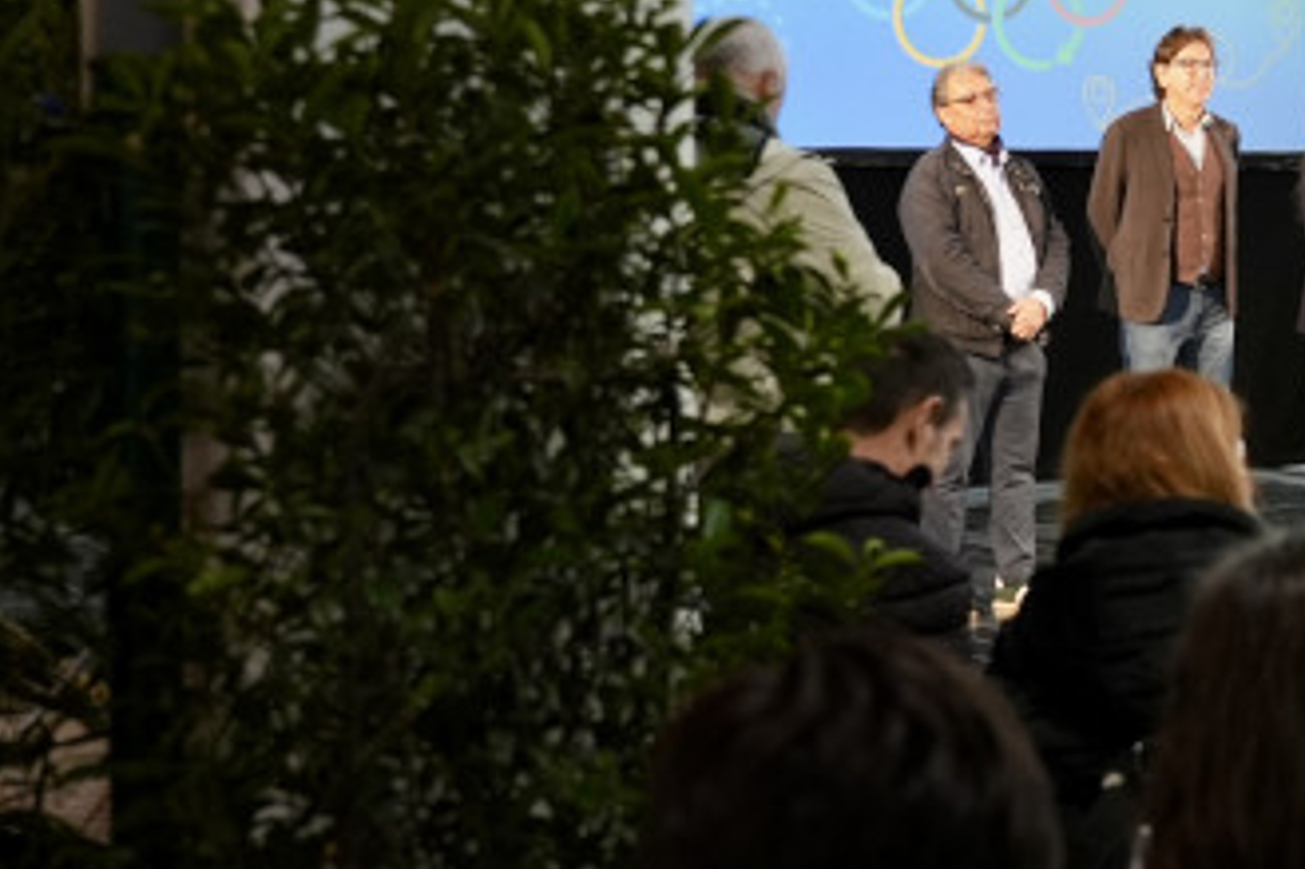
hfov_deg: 25.9
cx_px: 1384
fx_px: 2645
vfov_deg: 18.6
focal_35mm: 73
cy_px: 310
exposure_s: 1/160
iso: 2500
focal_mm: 30
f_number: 4
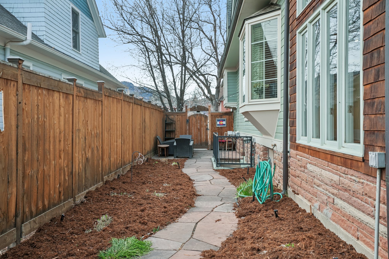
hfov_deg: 61.9
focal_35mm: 30
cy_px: 130
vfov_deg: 43.6
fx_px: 324
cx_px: 194
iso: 100
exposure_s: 1/125
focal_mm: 20
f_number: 8
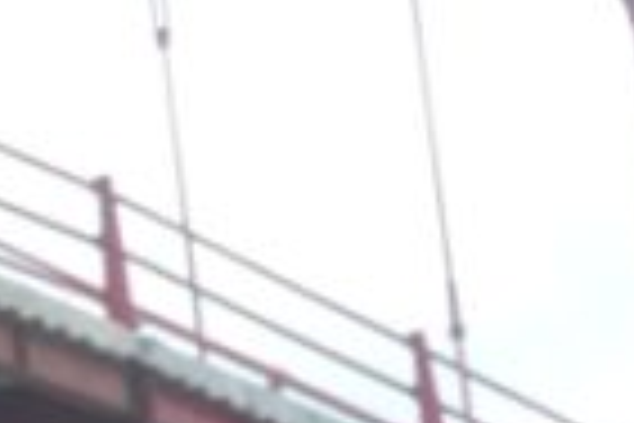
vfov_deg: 3.8
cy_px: 1163
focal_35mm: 349
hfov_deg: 5.4
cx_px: -1533
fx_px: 6146
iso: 100
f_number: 7.1
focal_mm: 32
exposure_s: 1/200
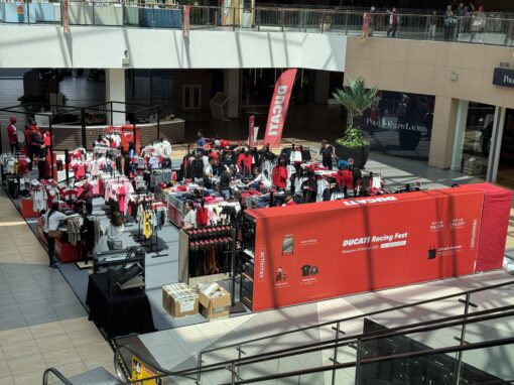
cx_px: 257
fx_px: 712
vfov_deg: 30.2
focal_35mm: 48
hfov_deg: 39.7
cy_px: 192
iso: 64
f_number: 1.78
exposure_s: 1/2415
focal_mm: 6.76
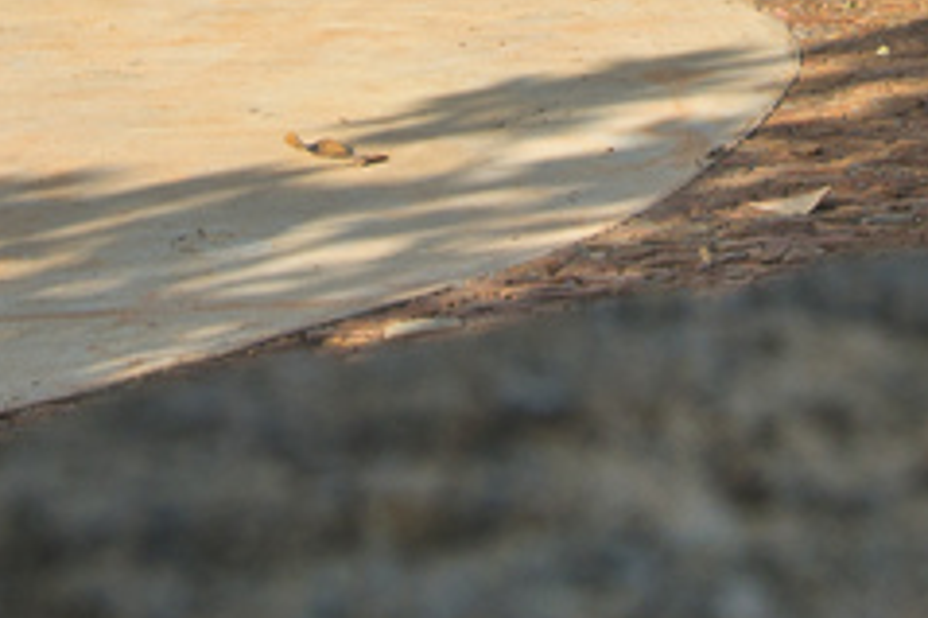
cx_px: 540
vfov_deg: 9.1
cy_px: -746
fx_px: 3555
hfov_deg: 14.9
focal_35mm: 138
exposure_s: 1/100
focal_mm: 22
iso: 160
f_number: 16
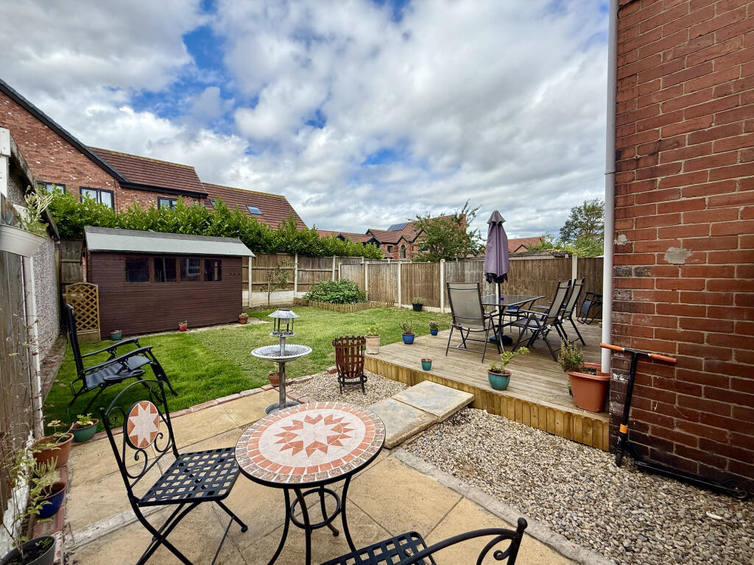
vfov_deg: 85.7
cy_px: 282
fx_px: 305
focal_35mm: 14
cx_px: 377
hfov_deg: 102.1
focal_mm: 2.22
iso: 50
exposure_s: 1/1339
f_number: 2.2
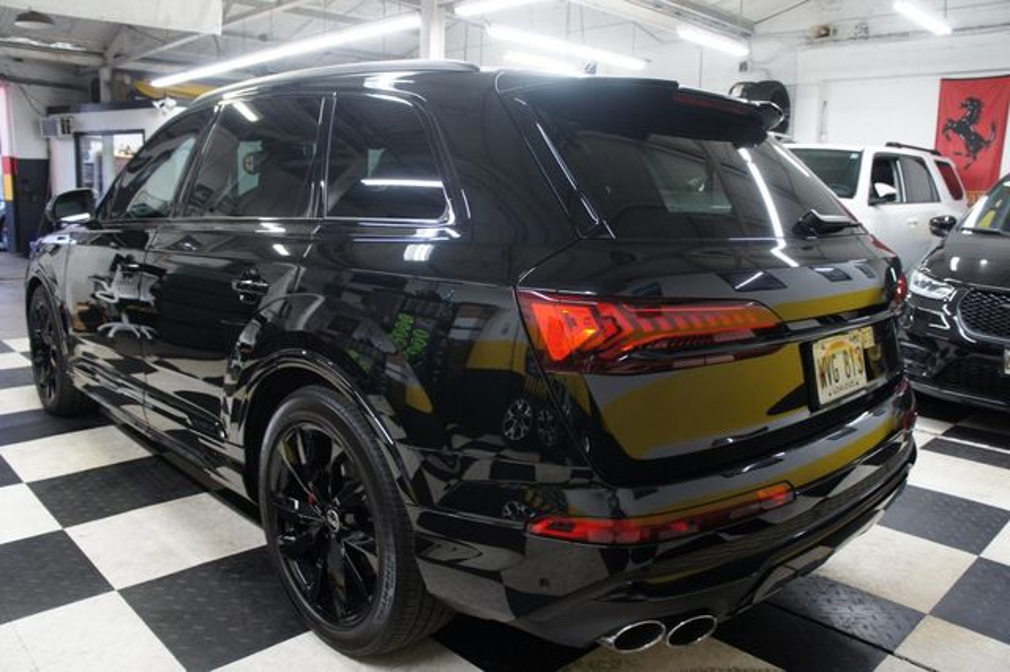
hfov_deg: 67.4
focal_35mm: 27
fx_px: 757
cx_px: 505
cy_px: 336
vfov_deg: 47.9
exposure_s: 1/30
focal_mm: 18
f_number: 3.5
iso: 640
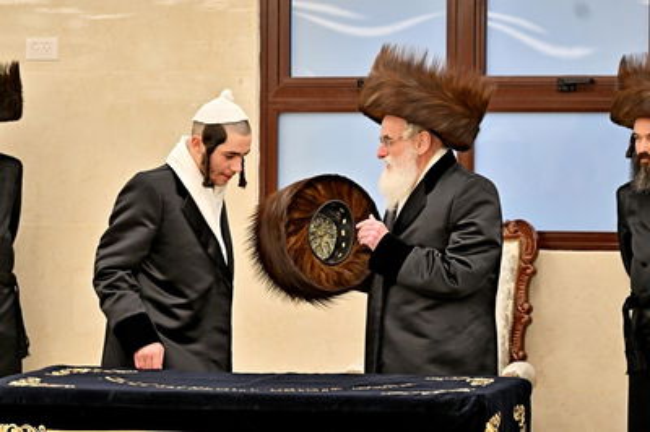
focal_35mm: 147
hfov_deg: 14.0
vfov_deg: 9.3
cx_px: 325
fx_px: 2652
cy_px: 216
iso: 640
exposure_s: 1/400
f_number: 4
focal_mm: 98
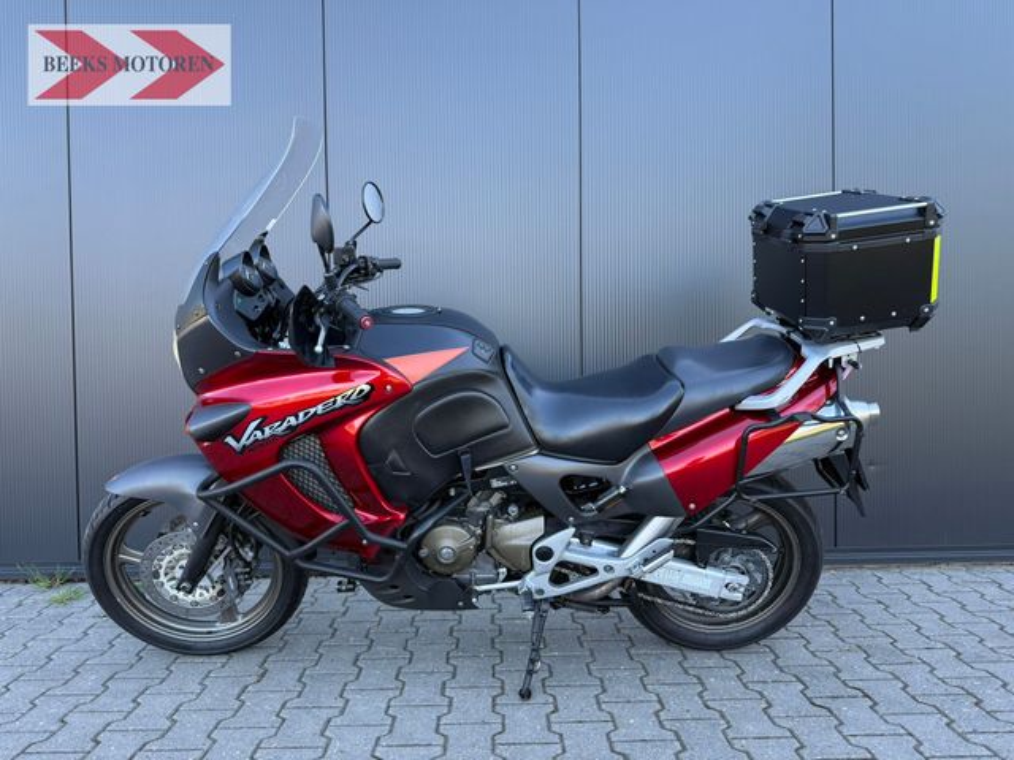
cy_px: 380
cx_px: 507
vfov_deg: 56.8
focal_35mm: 24
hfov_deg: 71.6
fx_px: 703
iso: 100
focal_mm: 6.76
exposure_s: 1/175
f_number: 1.78
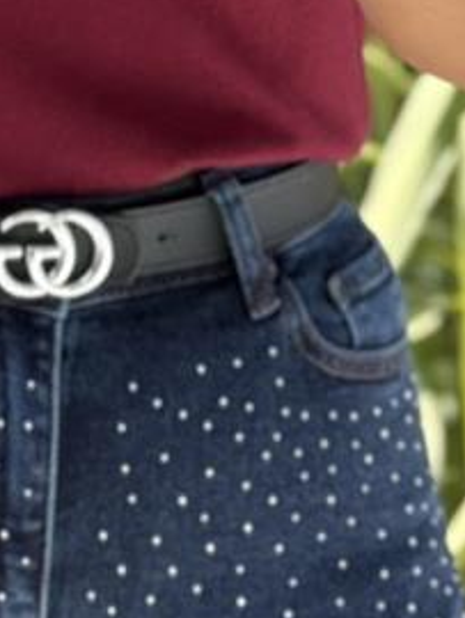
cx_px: 80
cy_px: -138
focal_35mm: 237
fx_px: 4238
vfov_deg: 8.3
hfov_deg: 6.3
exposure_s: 1/538
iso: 64
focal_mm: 6.76
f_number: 1.78
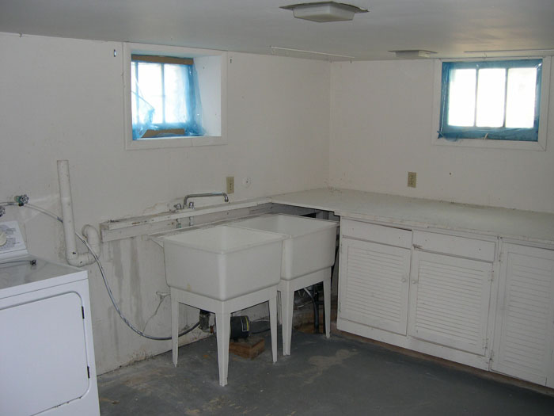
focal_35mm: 38
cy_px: 208
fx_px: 608
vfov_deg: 37.7
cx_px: 277
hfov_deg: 49.0
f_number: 2.8
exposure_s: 1/60
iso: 100
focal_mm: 8
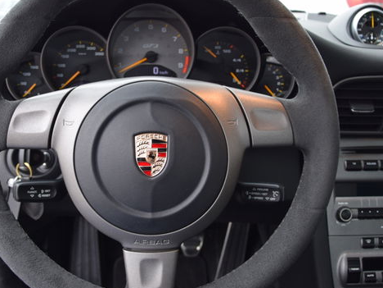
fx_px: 916
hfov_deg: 23.6
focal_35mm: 83
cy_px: 136
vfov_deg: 17.8
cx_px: 154
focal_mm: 35
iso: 400
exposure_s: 1/100
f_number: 5
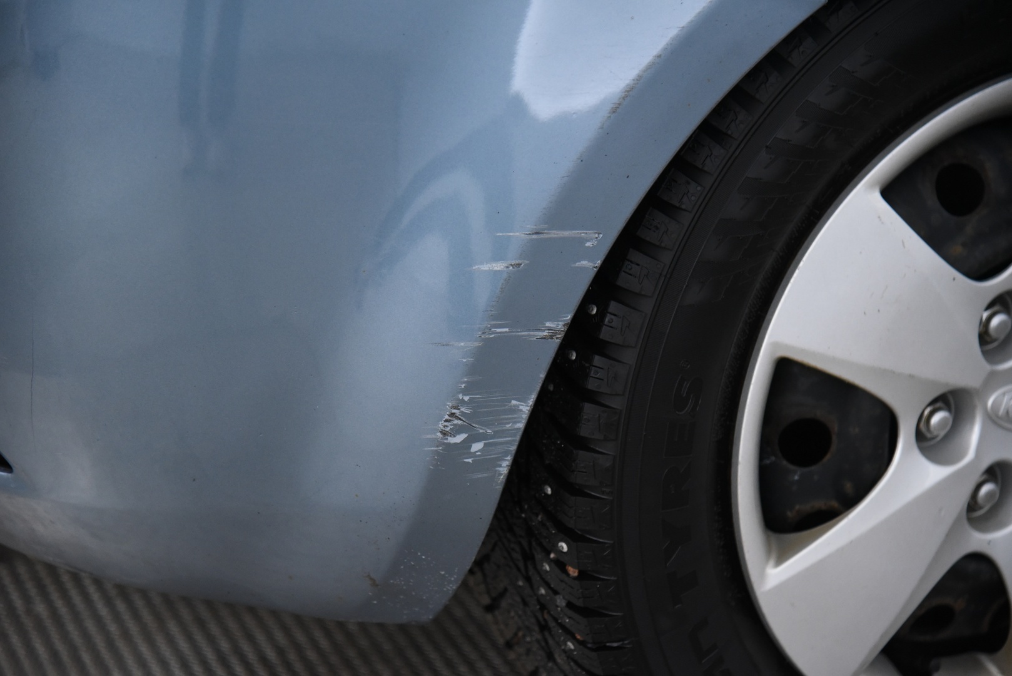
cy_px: 338
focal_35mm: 95
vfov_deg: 14.4
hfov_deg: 21.5
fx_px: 2671
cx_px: 506
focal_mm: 95
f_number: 4
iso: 4000
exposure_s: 1/125
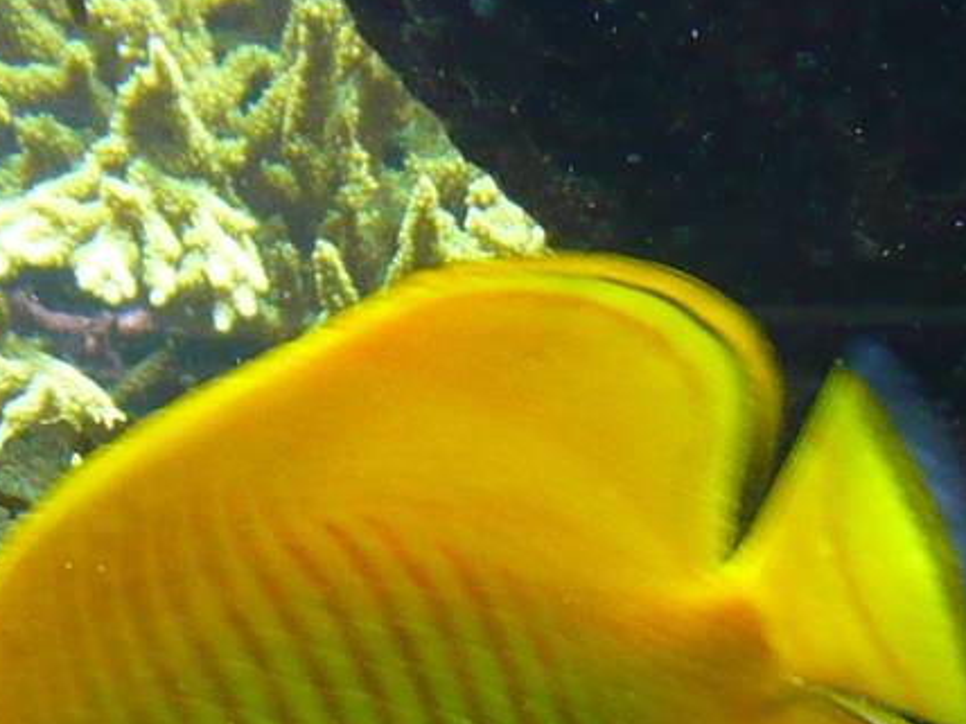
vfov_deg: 11.3
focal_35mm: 127
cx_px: 580
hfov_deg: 15.5
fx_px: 3544
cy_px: 965
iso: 200
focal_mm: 5.5
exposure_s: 1/25
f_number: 3.6
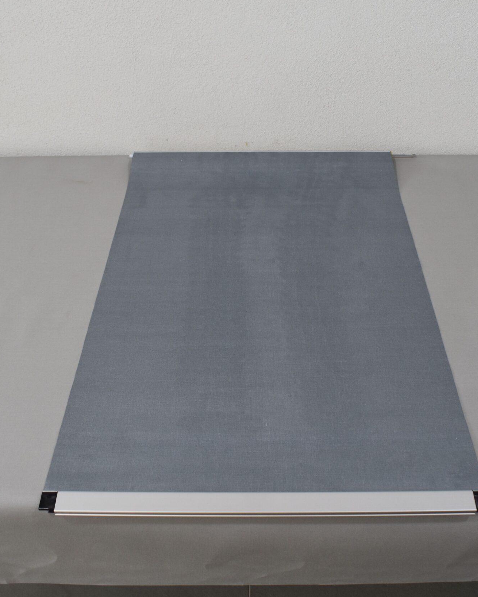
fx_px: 689
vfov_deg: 46.8
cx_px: 262
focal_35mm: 39
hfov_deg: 38.2
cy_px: 298
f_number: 5.6
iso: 320
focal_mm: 18
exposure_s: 1/125
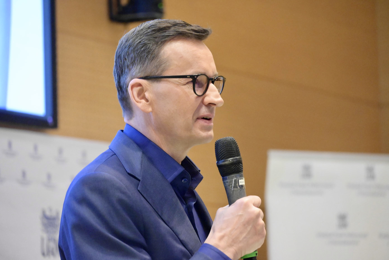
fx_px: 2026
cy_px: 130
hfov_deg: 11.0
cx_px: 194
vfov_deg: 7.3
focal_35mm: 188
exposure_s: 1/50
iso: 6400
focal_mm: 125
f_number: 5.3
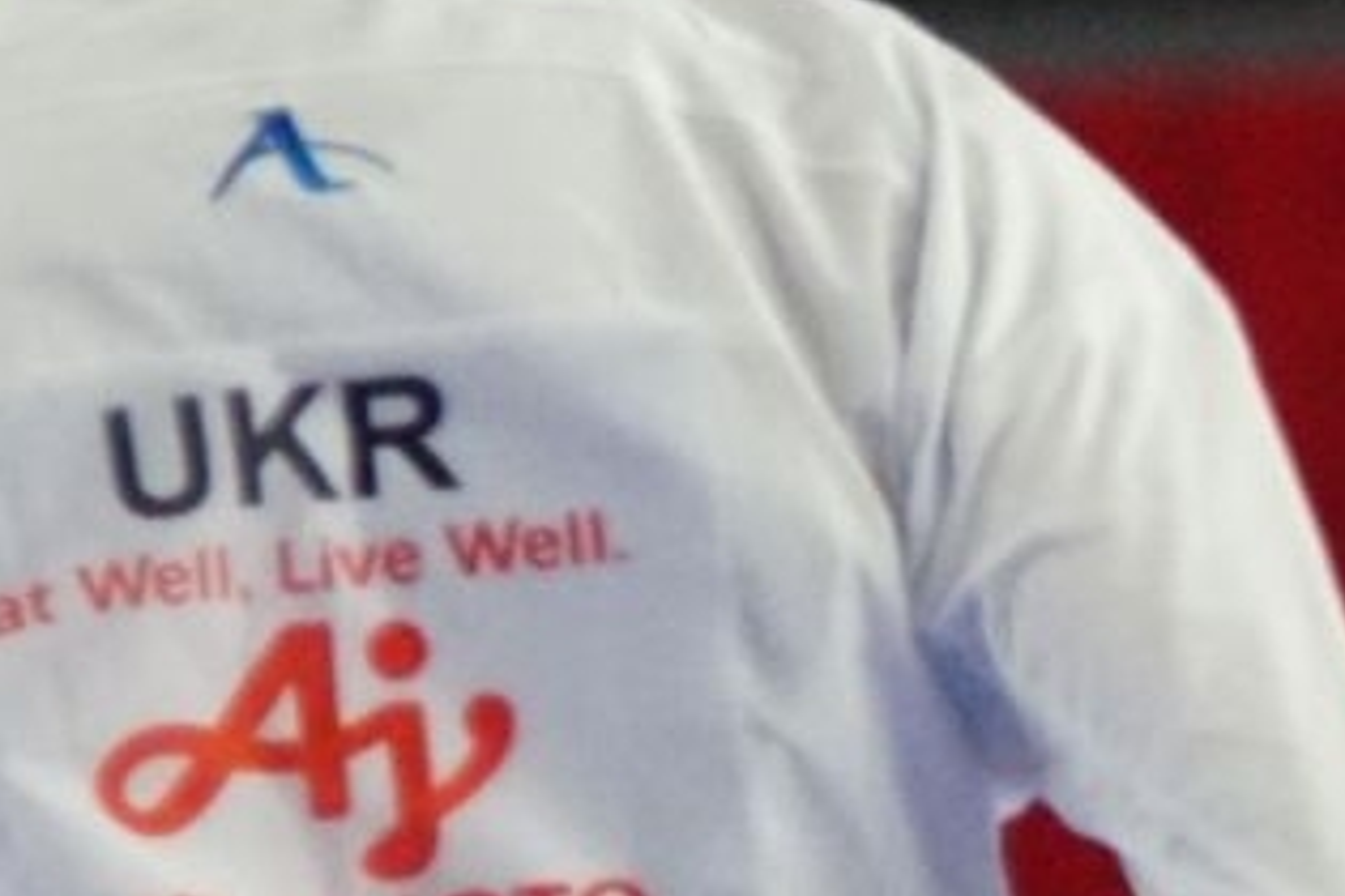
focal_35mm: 1284
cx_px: 3390
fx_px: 47968
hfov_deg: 1.6
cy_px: 866
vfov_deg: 1.1
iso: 3200
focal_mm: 150
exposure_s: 1/2000
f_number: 2.8
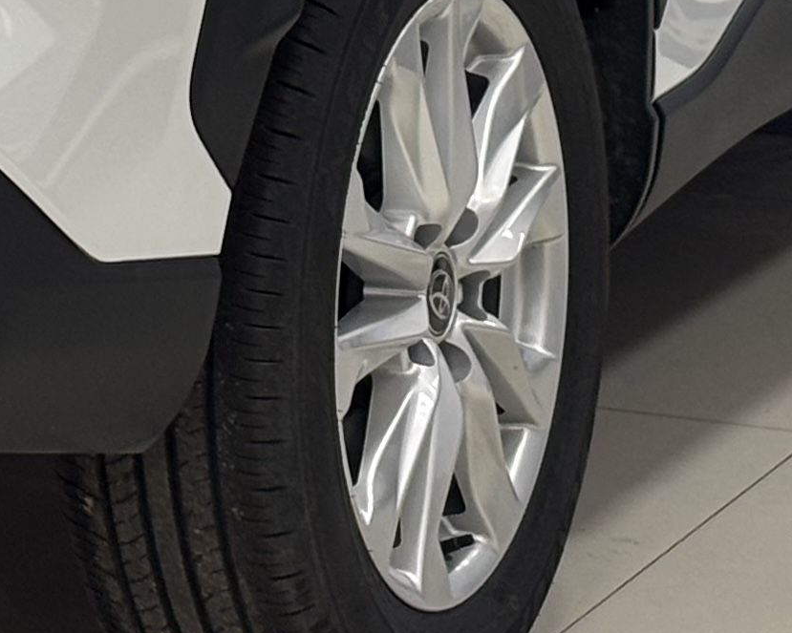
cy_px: -348
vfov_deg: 6.2
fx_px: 5789
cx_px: -155
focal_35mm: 247
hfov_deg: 7.8
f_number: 1.6
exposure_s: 1/50
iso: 50
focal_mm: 5.96
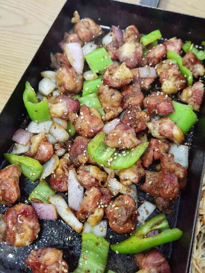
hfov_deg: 51.4
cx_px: 102
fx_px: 213
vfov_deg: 65.3
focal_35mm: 27
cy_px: 136
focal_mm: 6.71
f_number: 1.9
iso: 500
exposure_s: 1/33.3
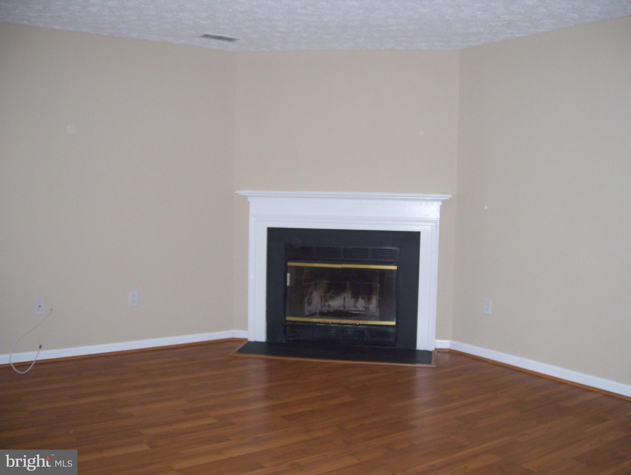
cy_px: 238
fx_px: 657
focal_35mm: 36
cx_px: 316
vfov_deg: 39.7
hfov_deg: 51.3
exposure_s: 1/60
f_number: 2.7
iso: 200
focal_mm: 6
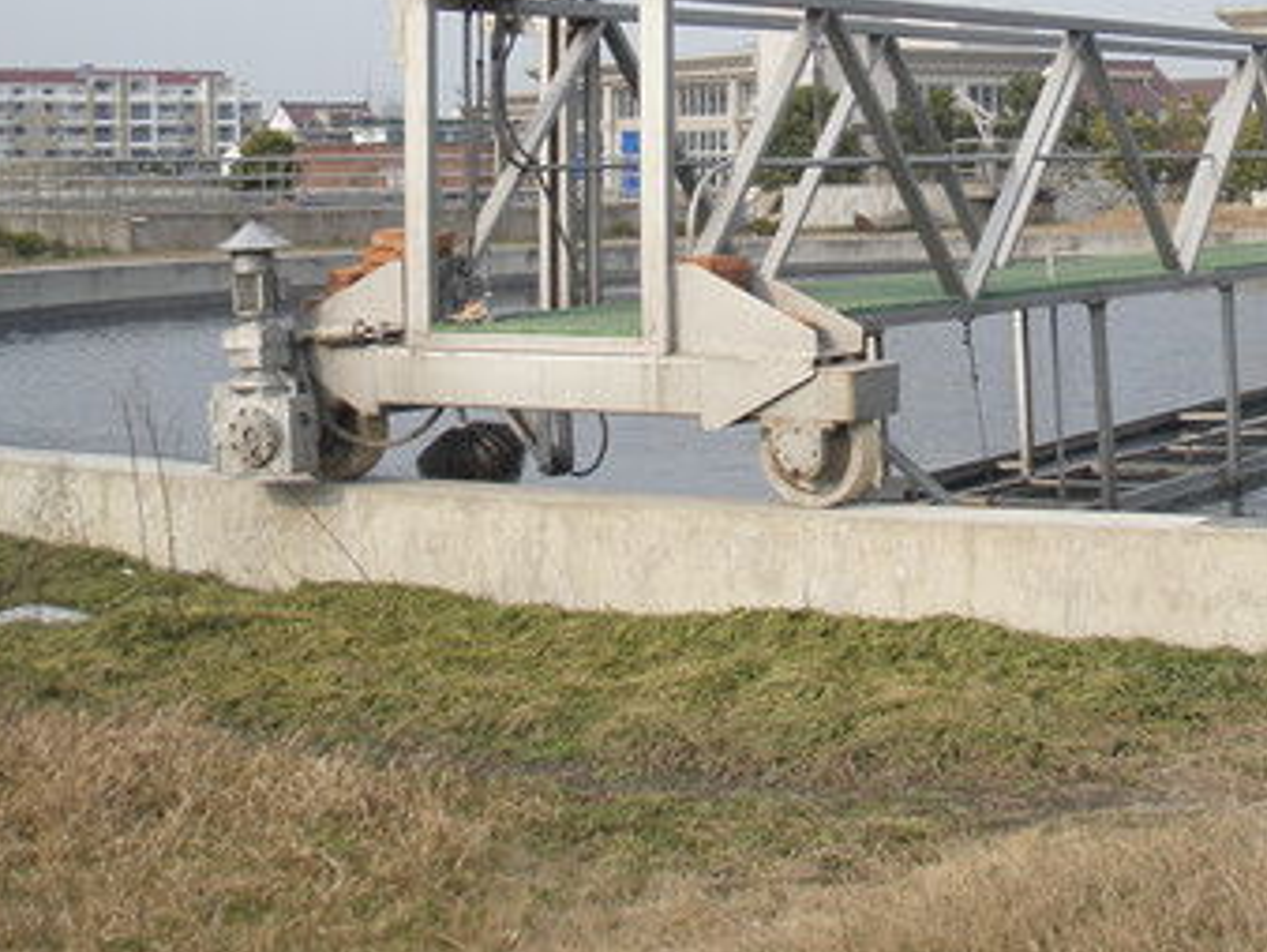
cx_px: 1113
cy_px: 223
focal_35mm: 73
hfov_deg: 25.9
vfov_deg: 20.0
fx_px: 2674
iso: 50
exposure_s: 1/160
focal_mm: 6.7
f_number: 4.5
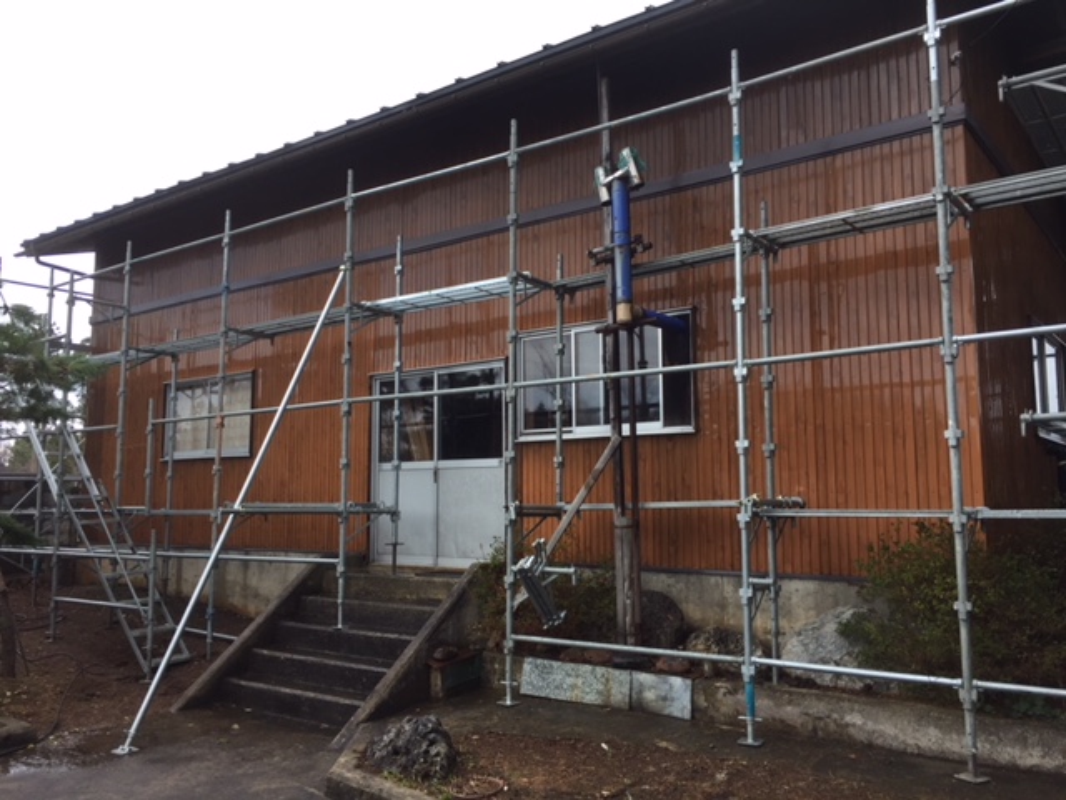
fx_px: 893
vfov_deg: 48.2
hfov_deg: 61.7
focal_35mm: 29
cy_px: 400
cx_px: 533
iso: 32
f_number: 2.2
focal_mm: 4.15
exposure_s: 1/338
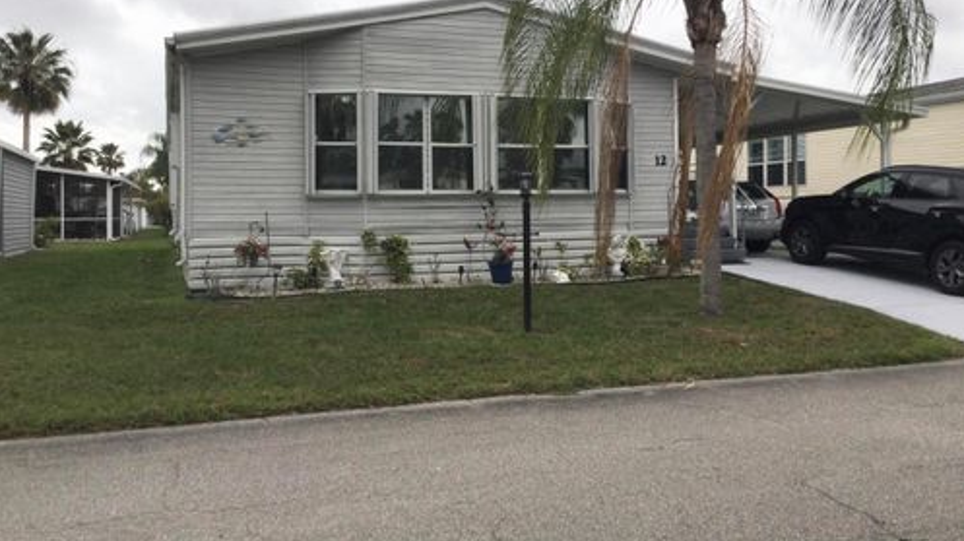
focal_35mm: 34
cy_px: 195
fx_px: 869
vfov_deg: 34.4
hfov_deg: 58.0
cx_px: 483
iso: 25
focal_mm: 3.3
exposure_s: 1/163
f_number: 2.4
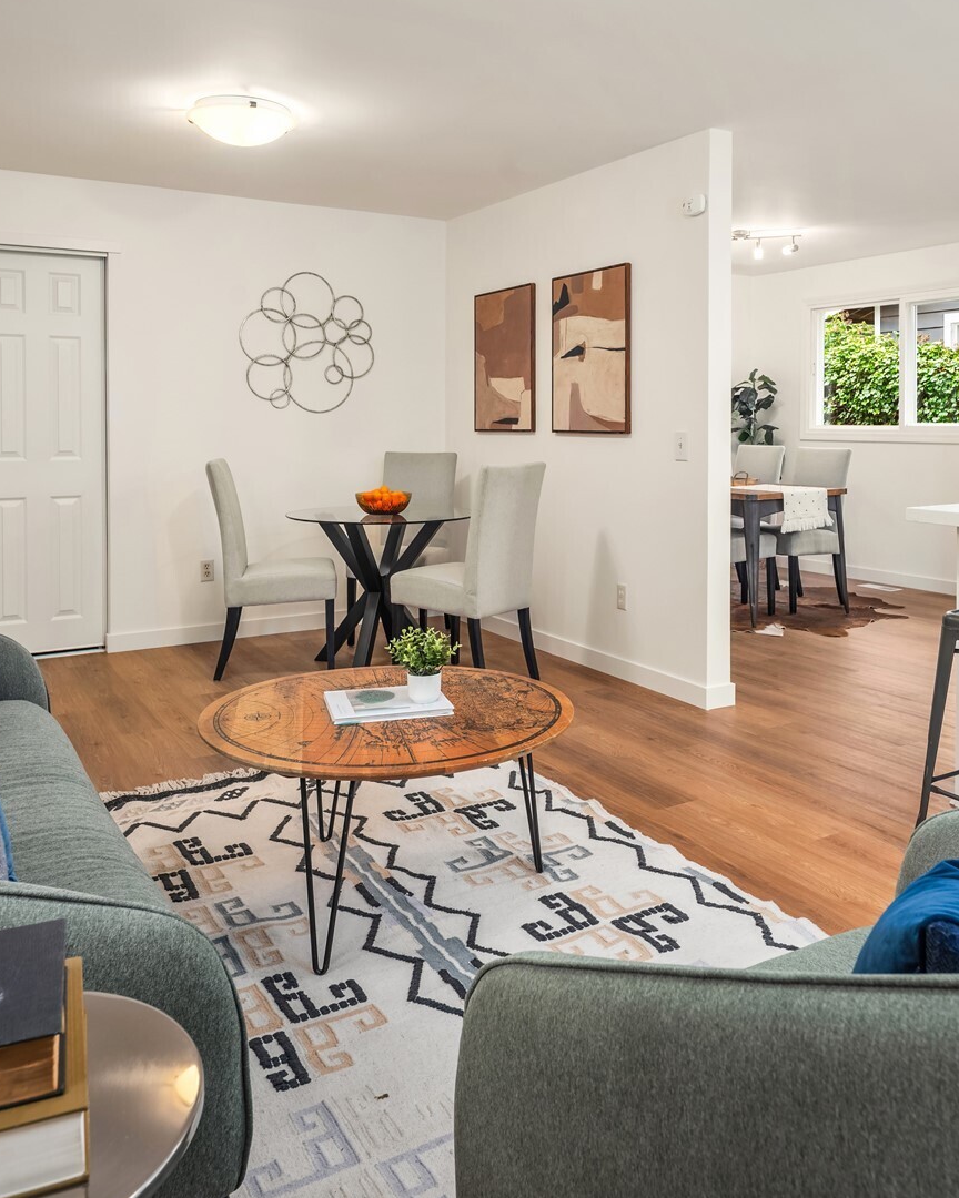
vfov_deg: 62.2
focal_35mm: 28
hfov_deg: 51.3
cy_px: 612
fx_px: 993
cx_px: 551
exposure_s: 1/3
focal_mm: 19
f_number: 7.1
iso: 100
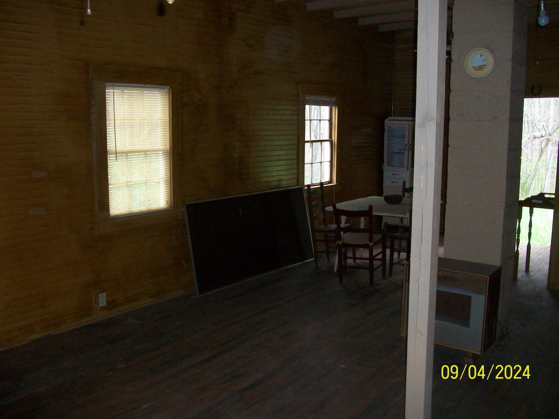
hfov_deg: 54.0
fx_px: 549
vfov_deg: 41.8
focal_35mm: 34
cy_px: 210
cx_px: 280
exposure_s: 1/60
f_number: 2.8
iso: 160
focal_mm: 5.7
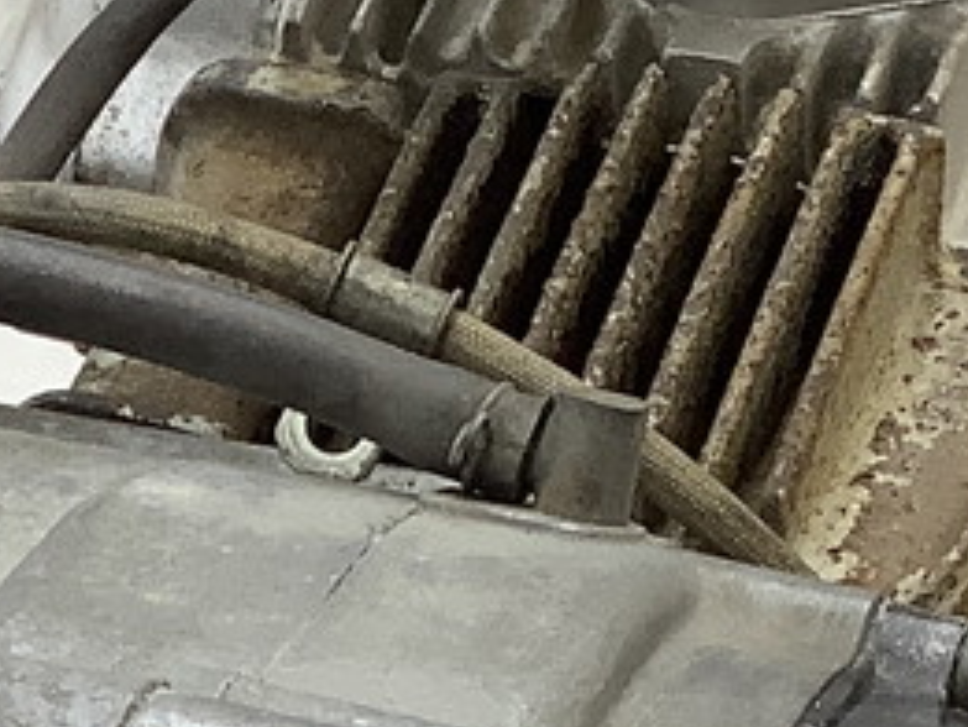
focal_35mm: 152
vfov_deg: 9.3
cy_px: 1317
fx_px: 4252
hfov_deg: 12.9
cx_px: 126
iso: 80
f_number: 2.4
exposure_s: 1/120
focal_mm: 3.3
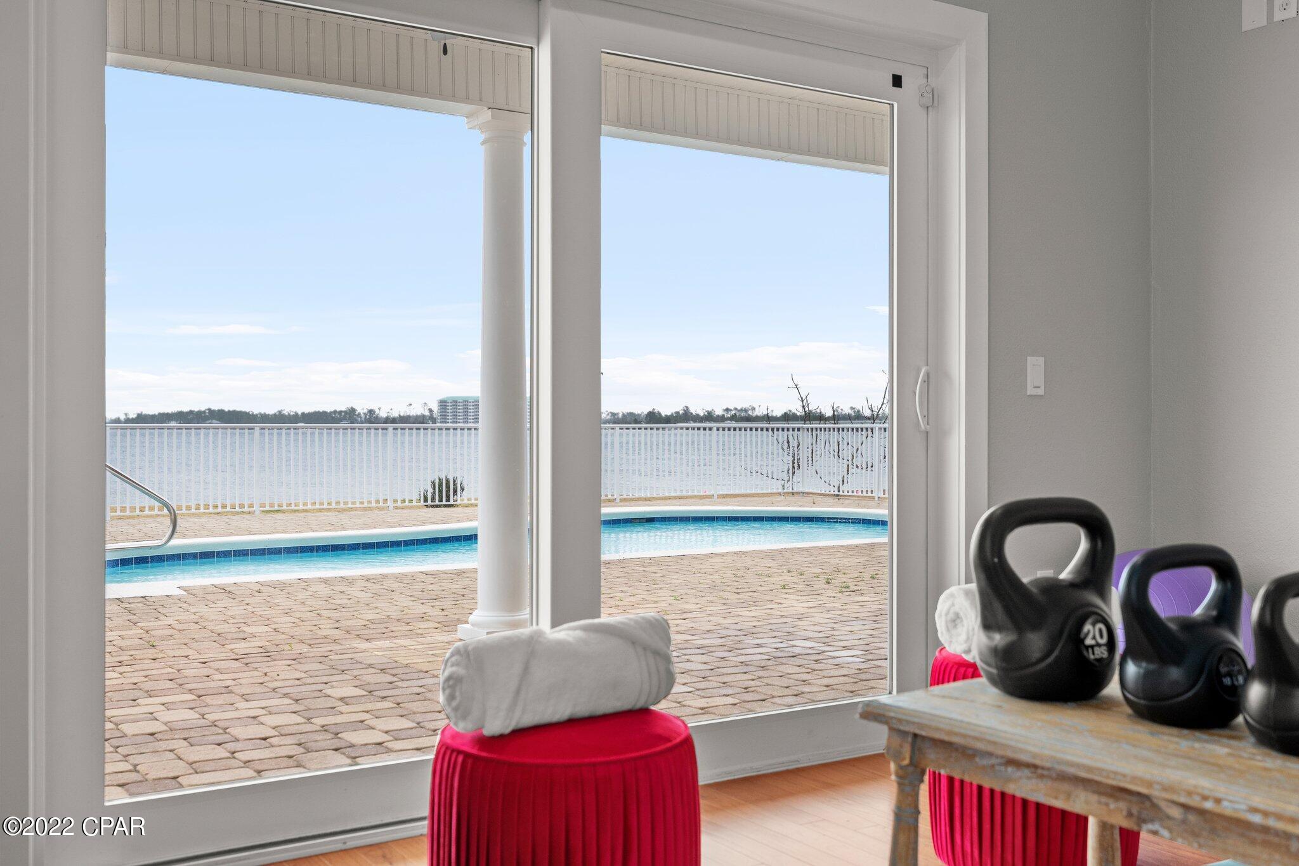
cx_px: 650
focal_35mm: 36
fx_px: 1299
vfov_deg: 36.9
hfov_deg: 53.1
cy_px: 433
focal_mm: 24
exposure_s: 1/80
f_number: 3.5
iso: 500
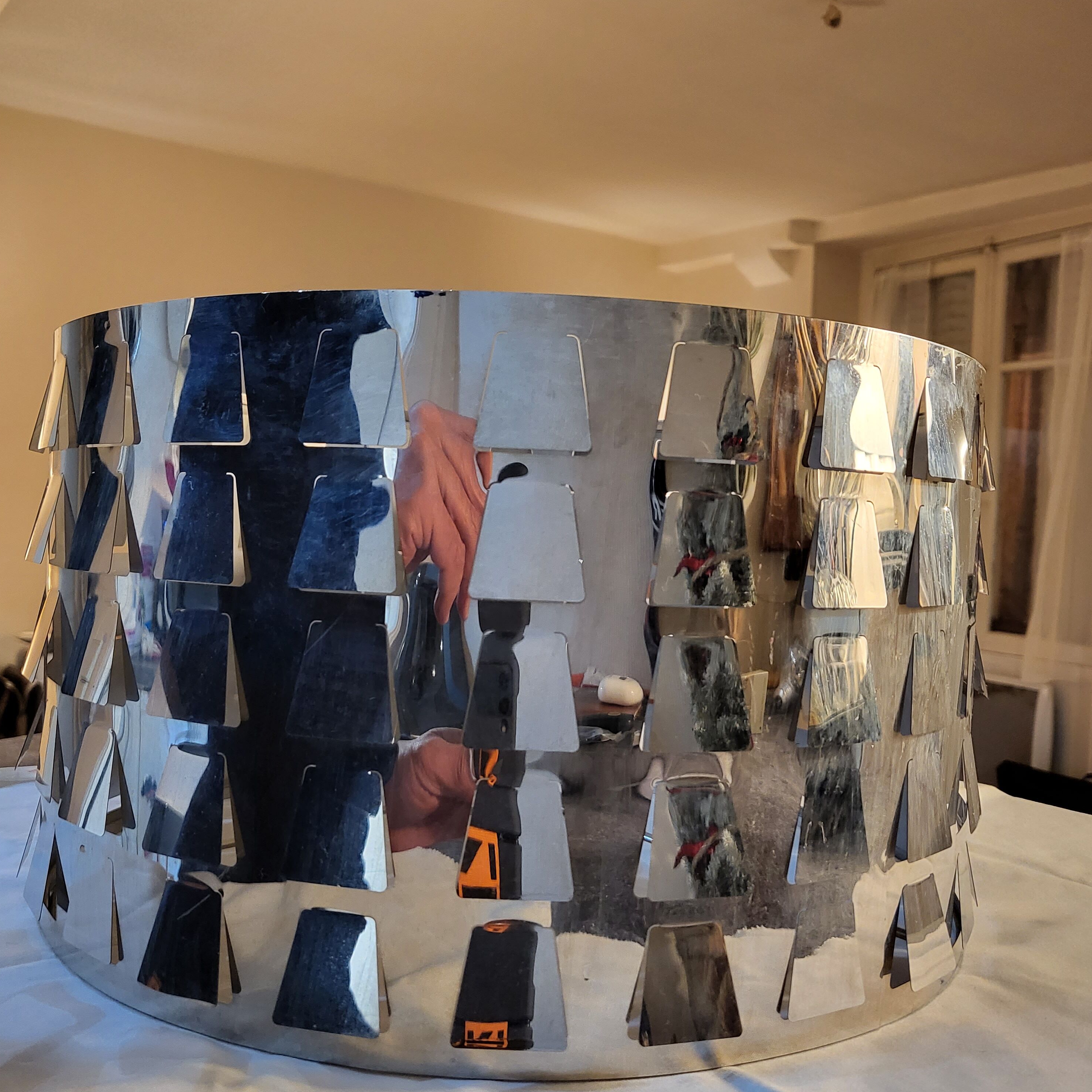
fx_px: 1106
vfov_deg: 52.5
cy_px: 550
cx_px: 542
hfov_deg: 52.5
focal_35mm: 31
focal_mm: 4.25
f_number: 1.8
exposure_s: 1/50
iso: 640
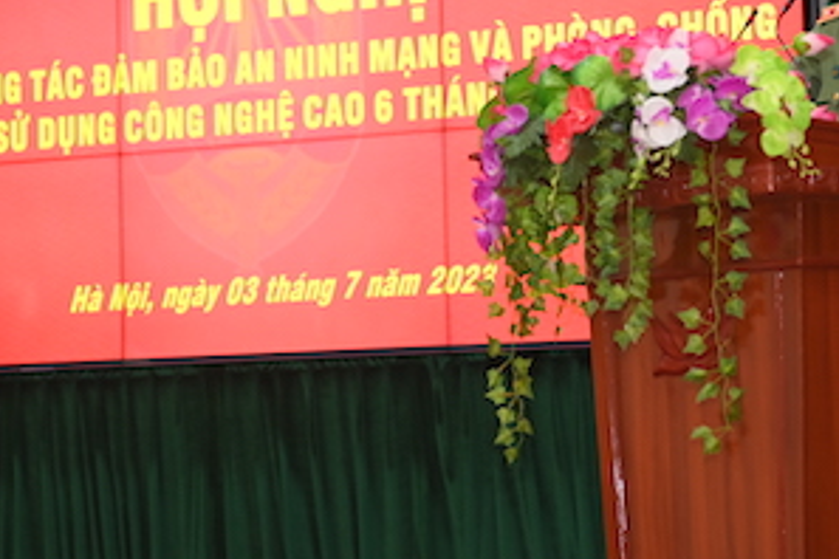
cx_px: 494
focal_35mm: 151
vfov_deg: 9.1
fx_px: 3519
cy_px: 109
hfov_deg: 13.6
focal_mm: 70
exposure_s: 1/160
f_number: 3.5
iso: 1250
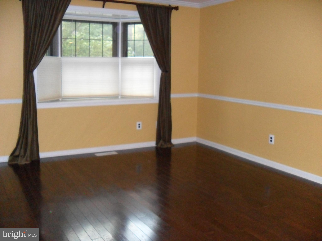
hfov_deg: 52.6
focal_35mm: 35
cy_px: 120
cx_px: 161
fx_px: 326
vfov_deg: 40.7
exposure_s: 1/45
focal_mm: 6.3
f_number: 3
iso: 400
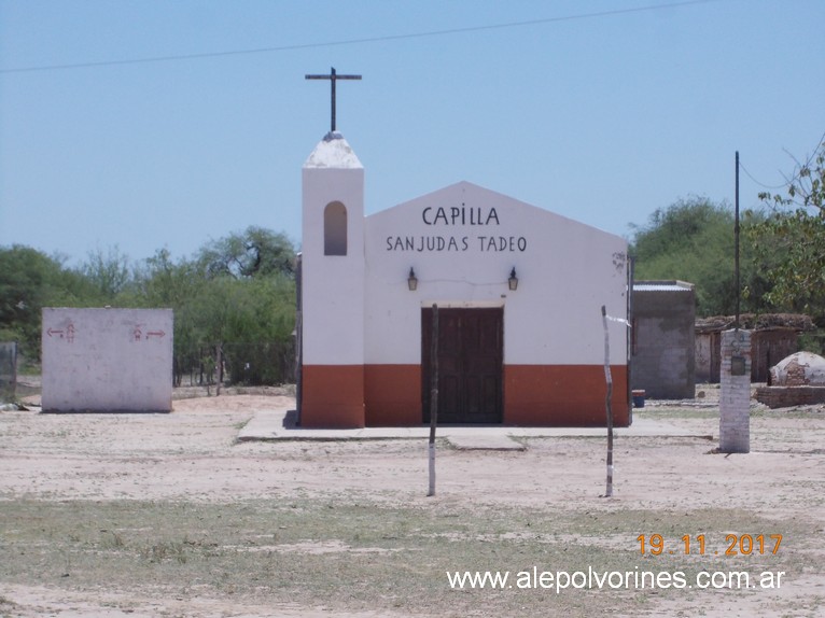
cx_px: 412
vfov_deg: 10.6
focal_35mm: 140
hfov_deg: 14.1
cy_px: 309
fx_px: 3336
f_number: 6.8
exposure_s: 1/320
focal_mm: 20
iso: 80
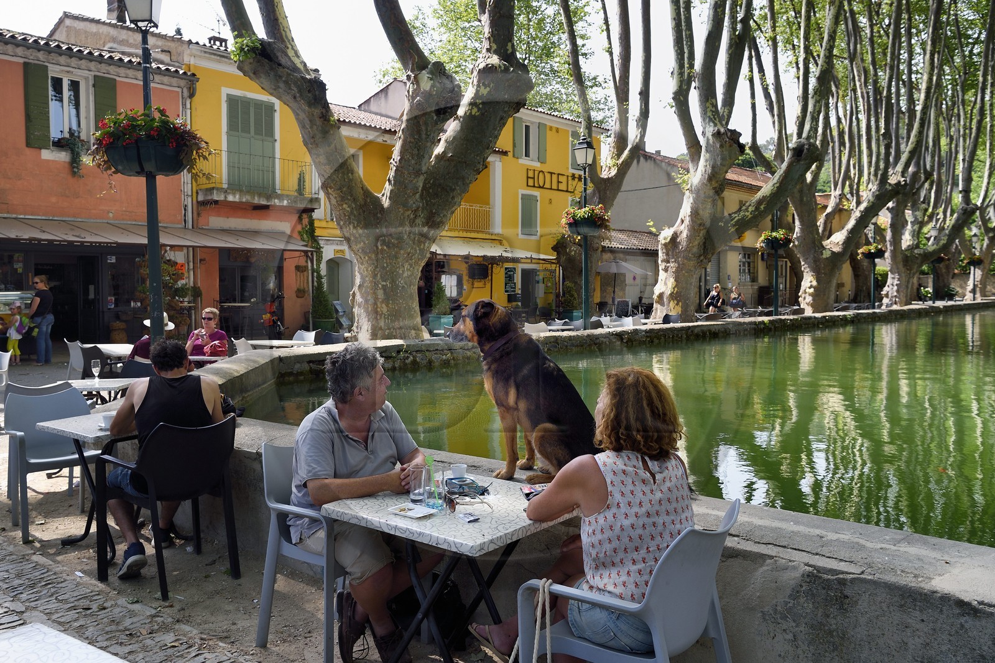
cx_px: 498
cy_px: 332
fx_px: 801
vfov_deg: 44.9
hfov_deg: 63.7
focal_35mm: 29
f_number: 7.1
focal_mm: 29
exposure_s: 1/250
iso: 200
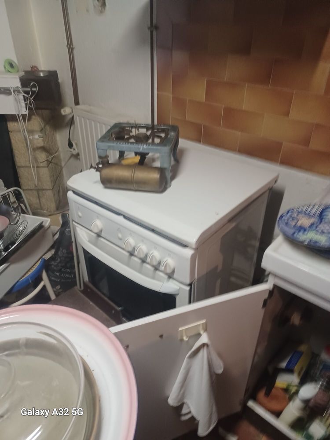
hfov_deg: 54.9
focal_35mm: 25
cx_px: 165
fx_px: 318
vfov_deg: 69.4
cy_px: 220
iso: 800
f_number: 1.8
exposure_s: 1/20
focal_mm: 4.6
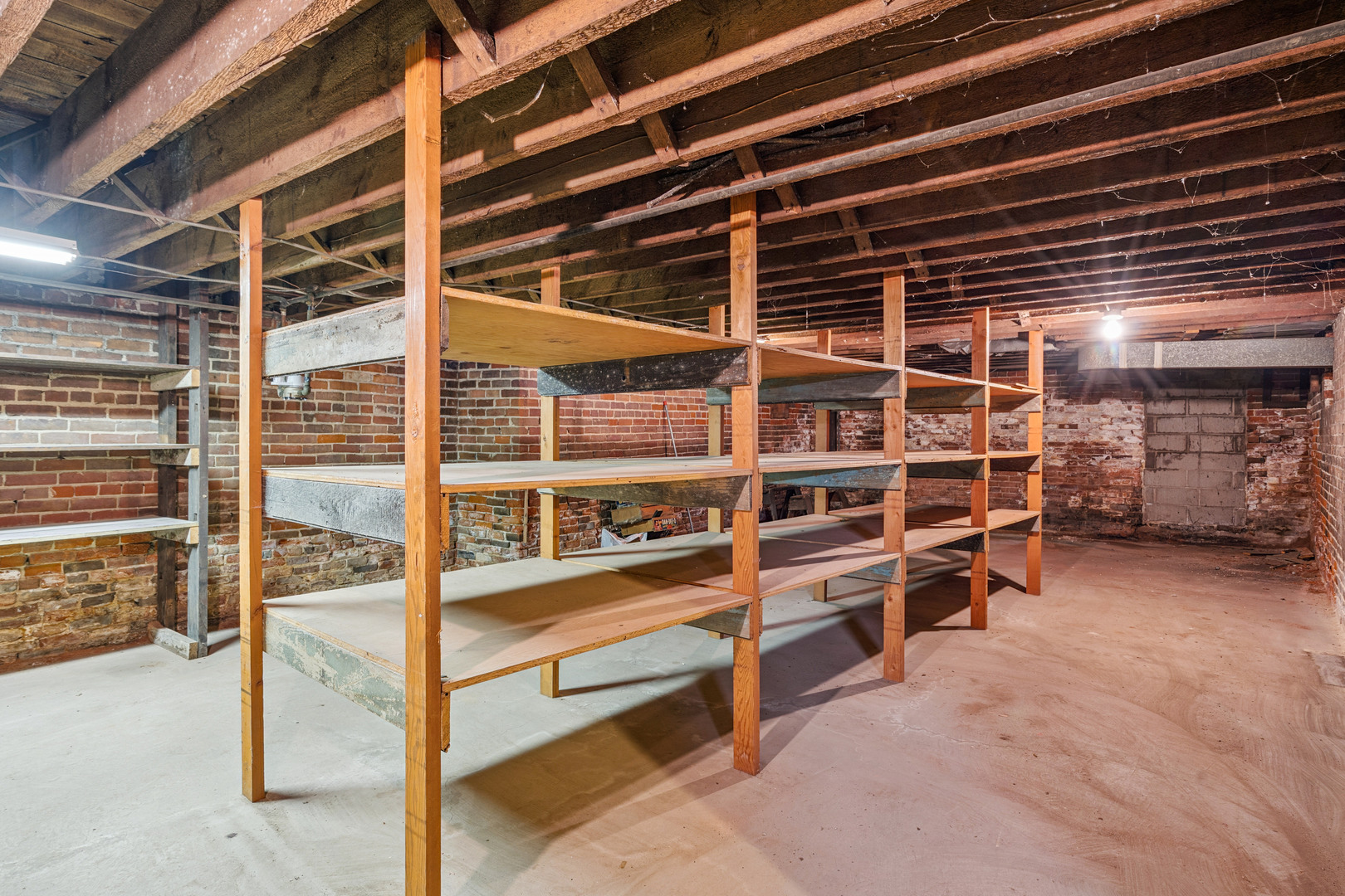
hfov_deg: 90.0
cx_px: 672
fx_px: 672
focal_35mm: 18
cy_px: 448
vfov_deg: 67.4
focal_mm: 18
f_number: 9
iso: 320
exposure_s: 2.5
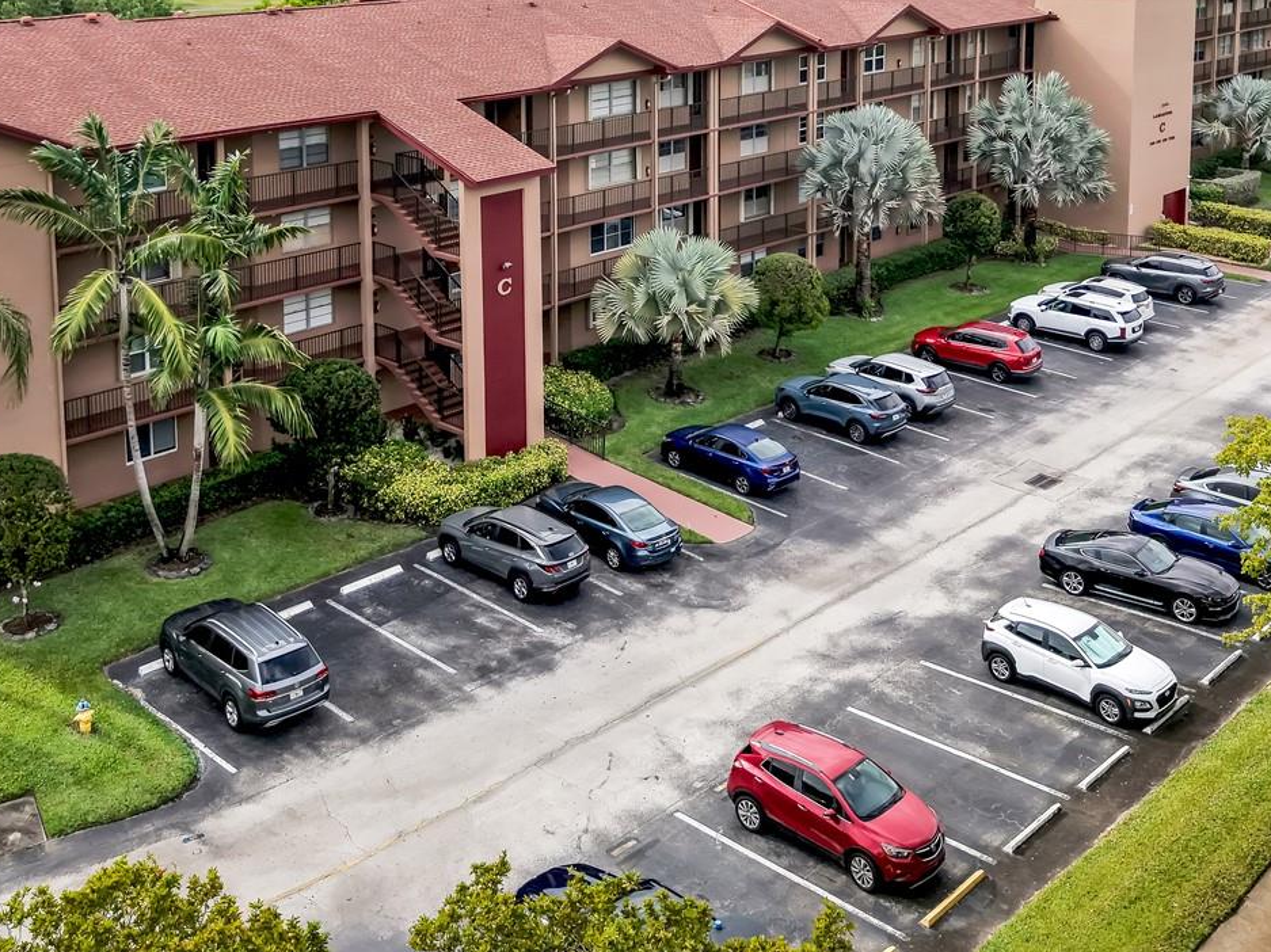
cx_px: 589
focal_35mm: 41
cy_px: 160
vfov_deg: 33.8
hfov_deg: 45.8
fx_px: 1505
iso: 170
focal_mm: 8.67
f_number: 1.8
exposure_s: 1/640
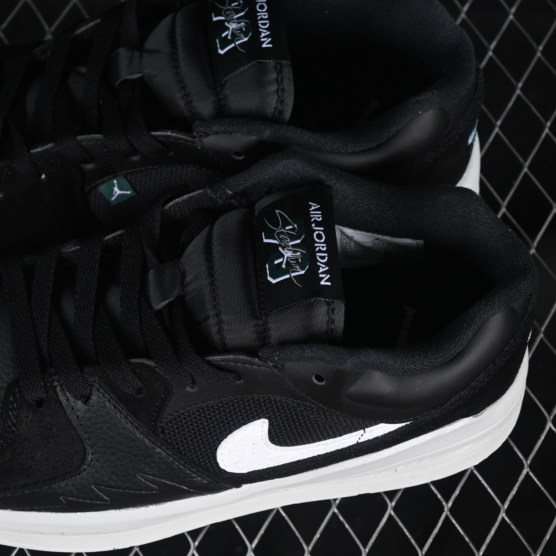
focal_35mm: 117
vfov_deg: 14.9
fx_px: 2126
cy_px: 254
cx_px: 161
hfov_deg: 14.9
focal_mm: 50
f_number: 6.3
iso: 160
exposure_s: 1/50
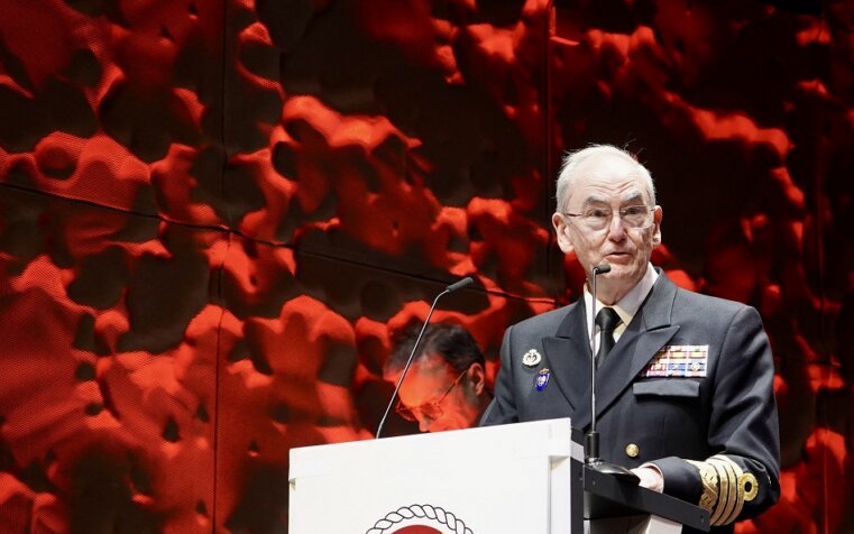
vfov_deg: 10.9
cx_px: 593
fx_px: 2794
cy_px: 408
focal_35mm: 120
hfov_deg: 17.3
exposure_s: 1/160
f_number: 4
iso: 2000
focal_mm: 70
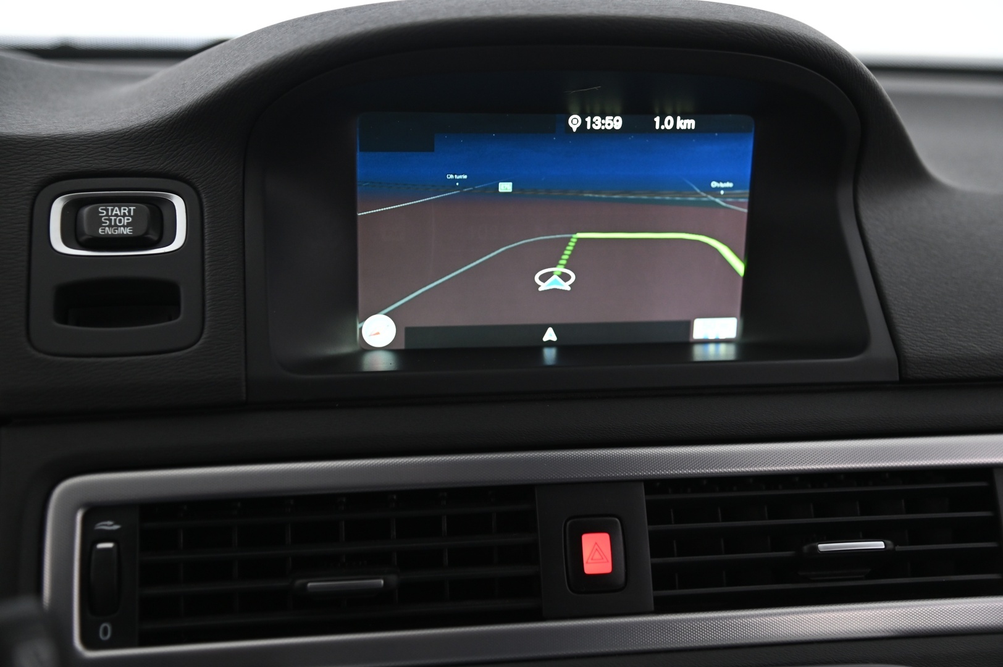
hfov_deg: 38.2
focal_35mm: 52
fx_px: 1448
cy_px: 334
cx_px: 502
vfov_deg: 25.9
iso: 2000
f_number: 4
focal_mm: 52
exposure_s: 1/30
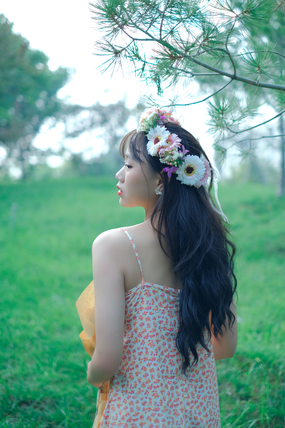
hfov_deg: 25.5
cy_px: 214
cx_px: 142
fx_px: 629
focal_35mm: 53
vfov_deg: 37.5
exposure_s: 1/1000
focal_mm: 35
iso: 160
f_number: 1.4
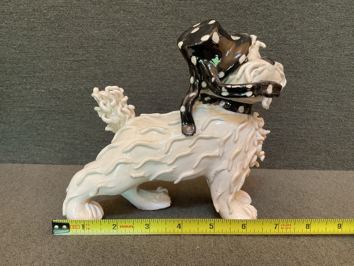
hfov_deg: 61.7
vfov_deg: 48.2
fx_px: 297
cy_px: 133
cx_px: 177
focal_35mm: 29
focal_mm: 3
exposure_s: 1/60
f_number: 1.8
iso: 250
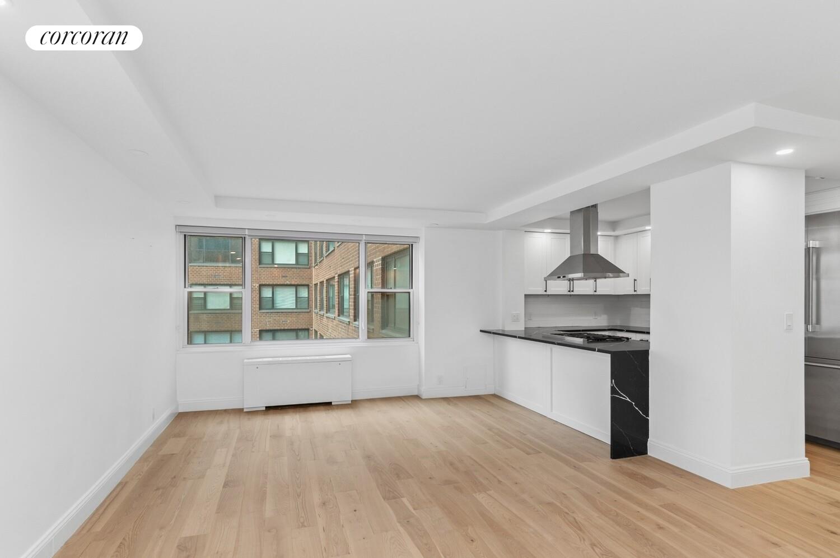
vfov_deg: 67.2
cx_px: 420
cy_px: 279
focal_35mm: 18
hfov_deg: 90.1
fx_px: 419
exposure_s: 1/40
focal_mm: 12
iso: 200
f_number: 5.6
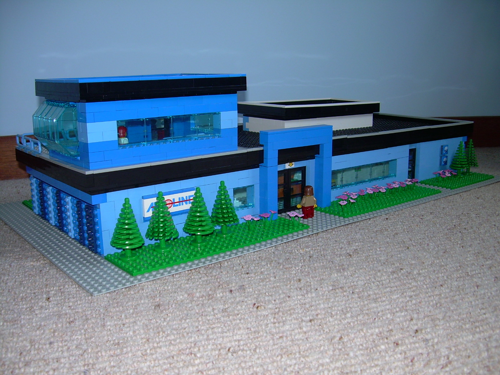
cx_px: 250
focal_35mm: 38
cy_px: 188
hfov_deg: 49.0
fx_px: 549
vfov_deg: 37.7
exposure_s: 1/60
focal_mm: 6.3
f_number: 2.8
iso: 50
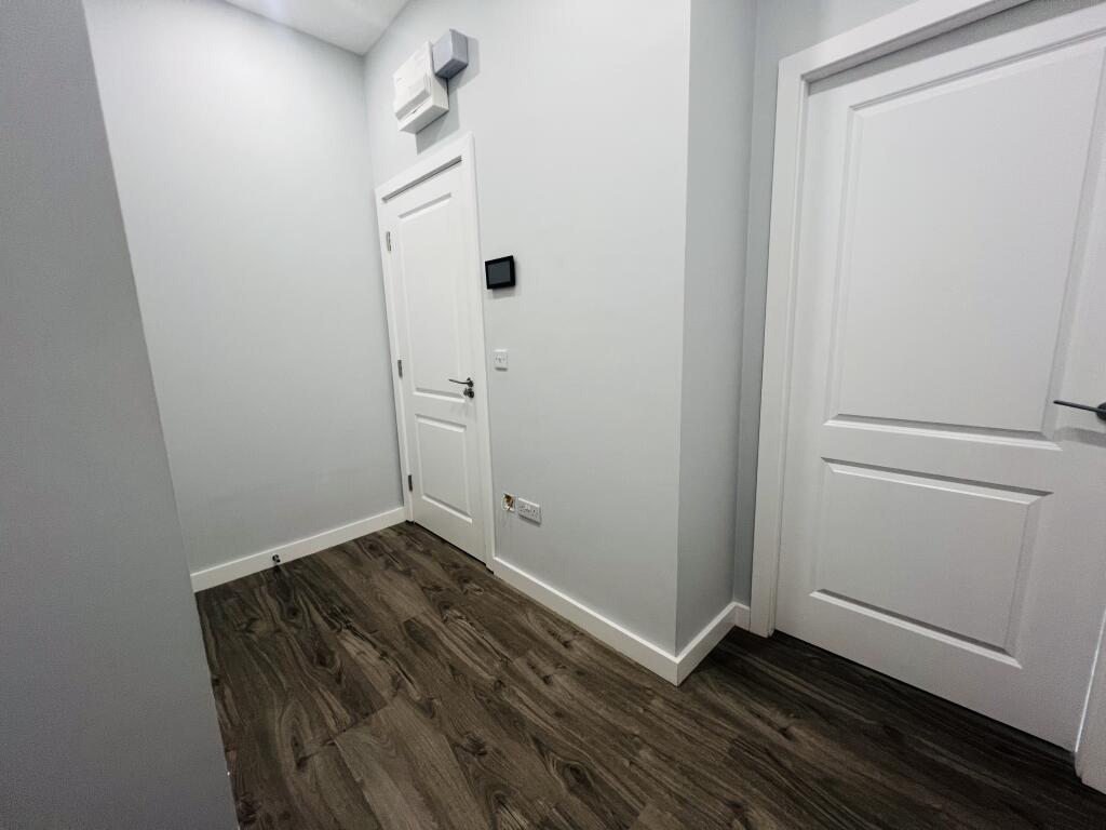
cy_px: 415
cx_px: 553
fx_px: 415
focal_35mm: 13
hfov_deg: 106.2
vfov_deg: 89.9
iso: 200
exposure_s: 1/50
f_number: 1.8
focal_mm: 1.57
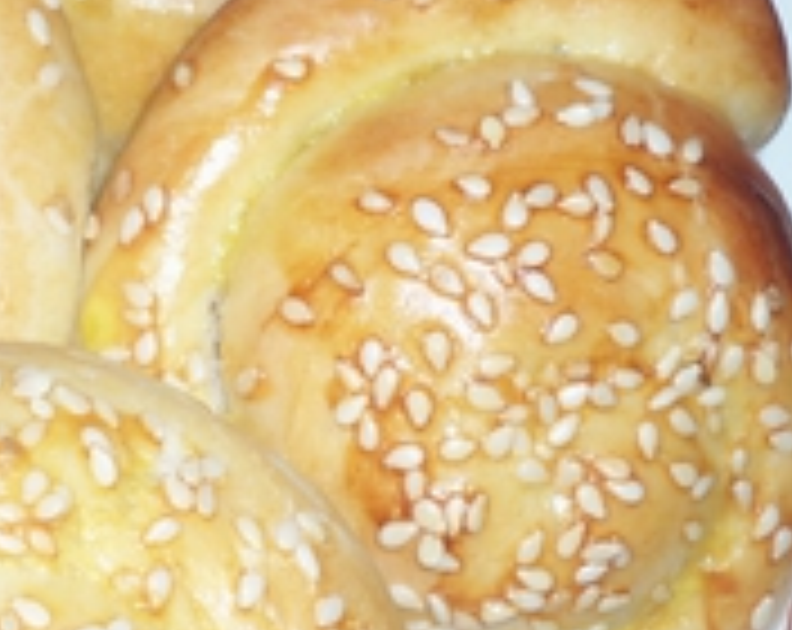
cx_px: -27
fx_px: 2432
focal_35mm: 104
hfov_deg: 18.0
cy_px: 425
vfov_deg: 14.7
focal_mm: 5.7
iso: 100
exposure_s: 1/30
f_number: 2.9
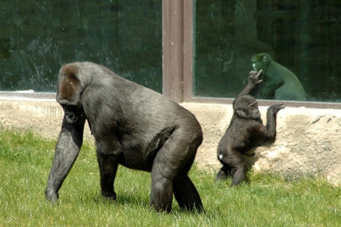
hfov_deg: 4.6
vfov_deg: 3.0
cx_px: 170
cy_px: 114
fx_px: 4258
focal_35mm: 450
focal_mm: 300
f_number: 7.1
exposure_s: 1/1250
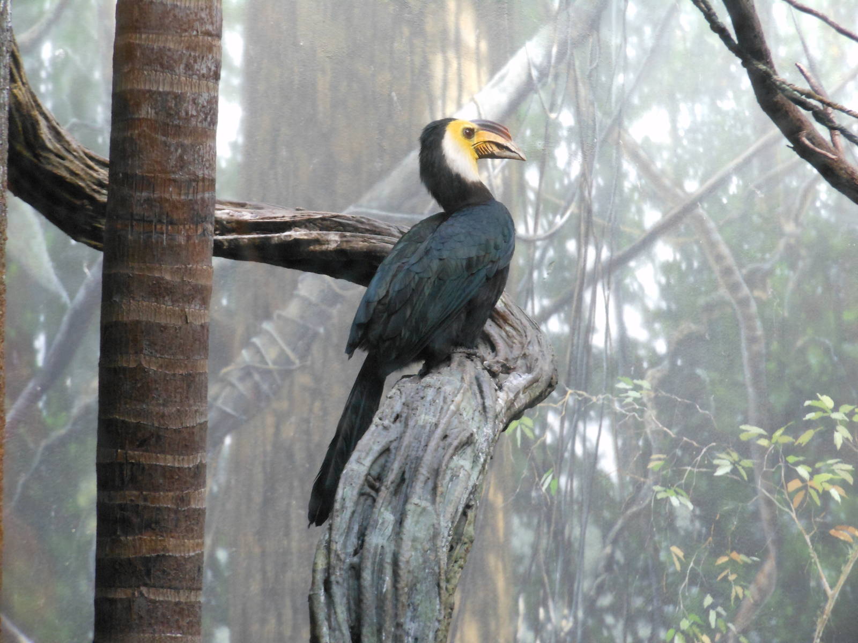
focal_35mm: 120
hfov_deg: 16.4
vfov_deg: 12.3
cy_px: 322
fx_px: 2974
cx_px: 429
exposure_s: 1/20
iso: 400
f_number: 5.4
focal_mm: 21.5
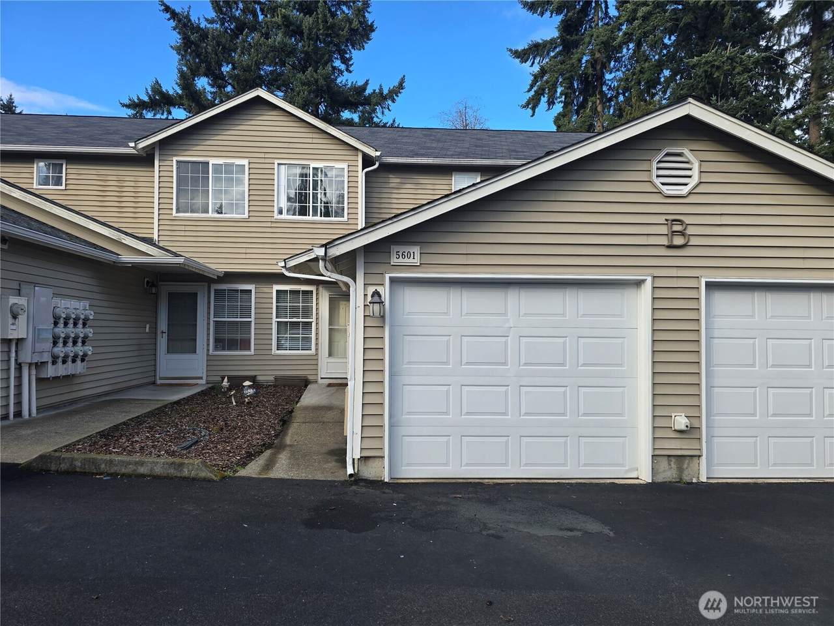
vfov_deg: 58.9
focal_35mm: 23
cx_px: 417
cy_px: 313
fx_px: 554
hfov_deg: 73.9
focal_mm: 6.3
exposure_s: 1/259
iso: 12
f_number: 1.7
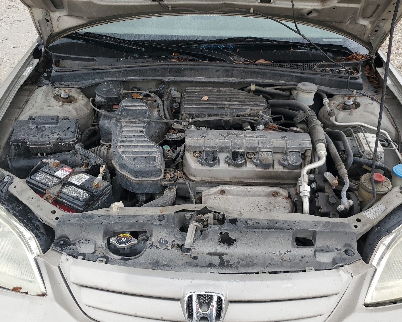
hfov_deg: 60.4
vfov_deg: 50.0
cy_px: 168
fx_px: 345
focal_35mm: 29
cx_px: 199
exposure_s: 1/345
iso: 50
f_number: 1.5
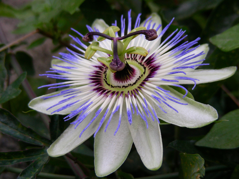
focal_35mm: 113
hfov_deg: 17.4
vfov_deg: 13.1
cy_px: 90
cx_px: 120
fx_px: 780
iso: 50
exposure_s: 1/69.2
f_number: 3.5
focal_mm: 18.9
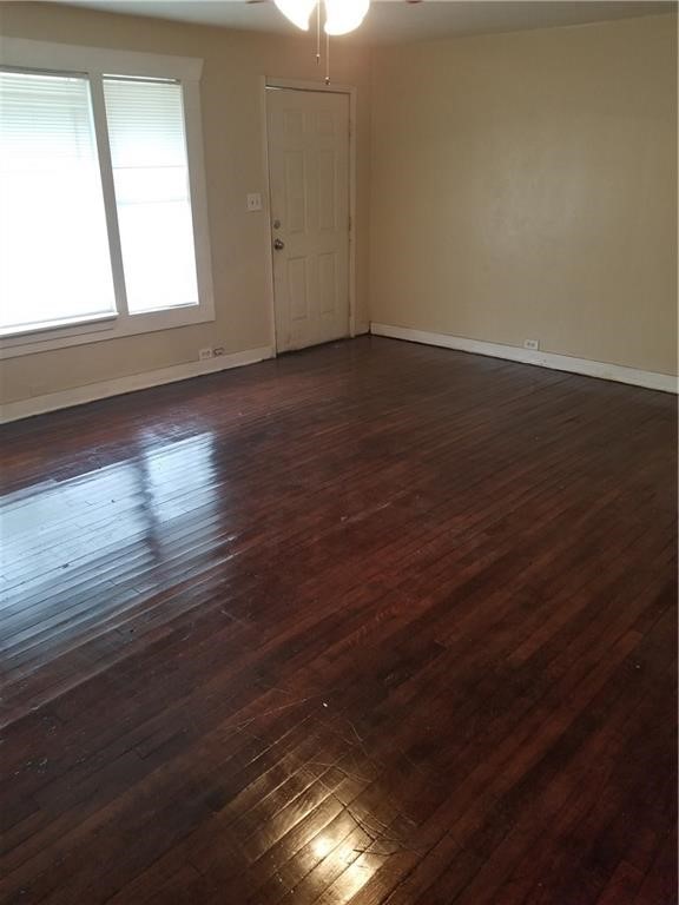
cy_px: 452
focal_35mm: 26
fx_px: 680
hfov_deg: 53.1
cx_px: 340
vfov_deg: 67.3
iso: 250
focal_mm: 4.25
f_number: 1.7
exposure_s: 1/30
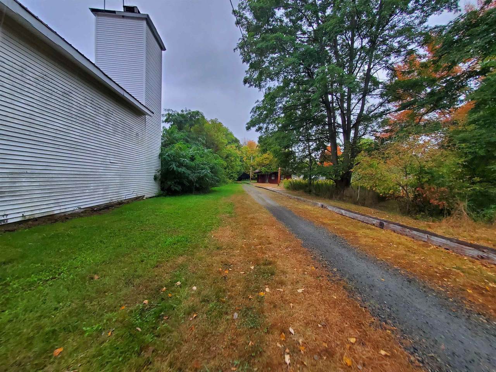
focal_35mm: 13
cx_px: 248
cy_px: 186
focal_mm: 1.8
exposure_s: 1/120
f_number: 2.2
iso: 100
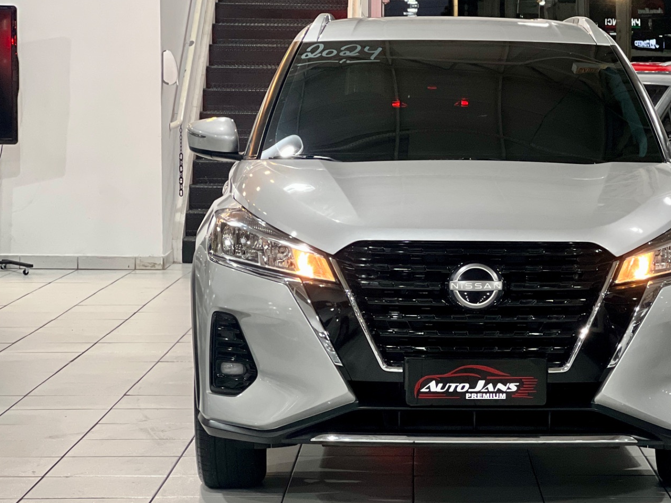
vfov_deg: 12.7
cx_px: 479
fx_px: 2268
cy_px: 282
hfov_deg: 16.8
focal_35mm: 117
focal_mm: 9
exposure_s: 1/40
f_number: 2.8
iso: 320
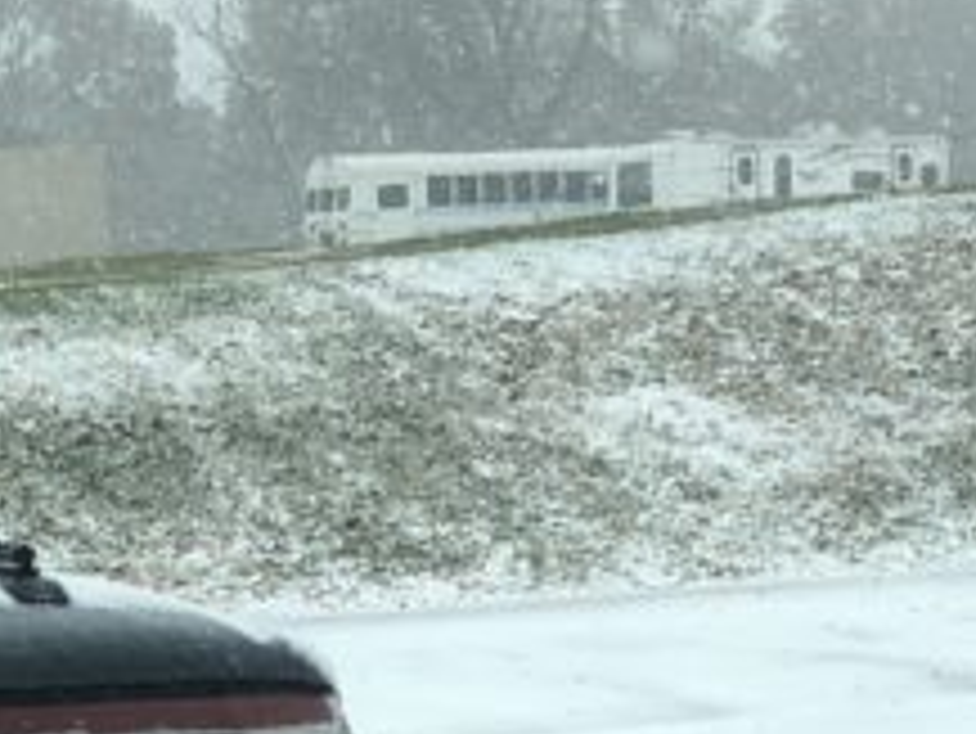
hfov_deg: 14.8
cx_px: 135
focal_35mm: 132
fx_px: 3724
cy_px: 1261
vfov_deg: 10.6
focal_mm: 3.99
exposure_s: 1/470
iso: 20
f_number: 1.8
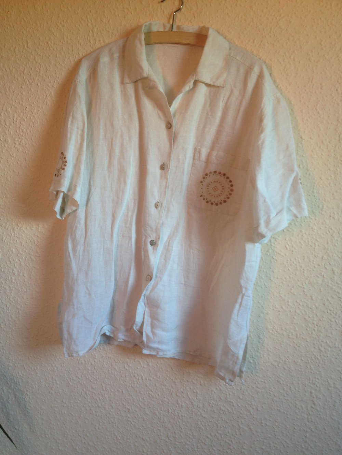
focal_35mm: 35
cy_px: 228
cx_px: 171
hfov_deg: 40.7
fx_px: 461
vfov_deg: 52.6
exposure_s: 1/24
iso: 50
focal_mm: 4.28
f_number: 2.4
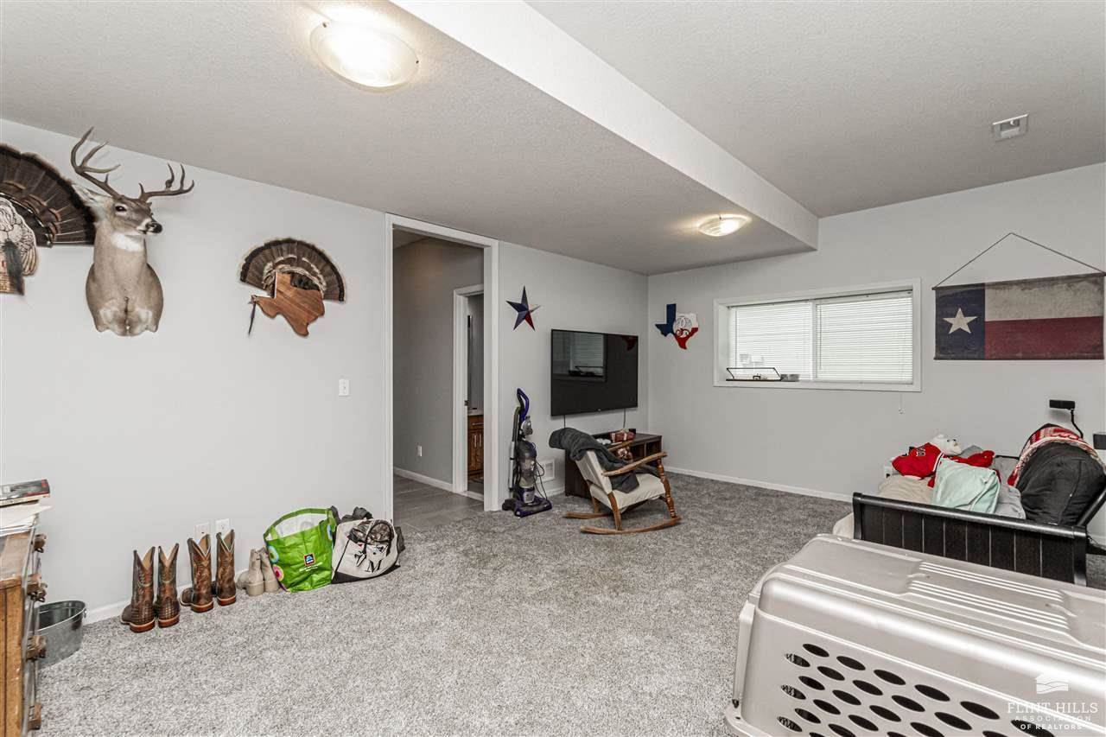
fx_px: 461
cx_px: 553
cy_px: 368
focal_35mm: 15
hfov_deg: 100.4
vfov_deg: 77.3
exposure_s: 1/60
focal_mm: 10
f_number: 10
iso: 800
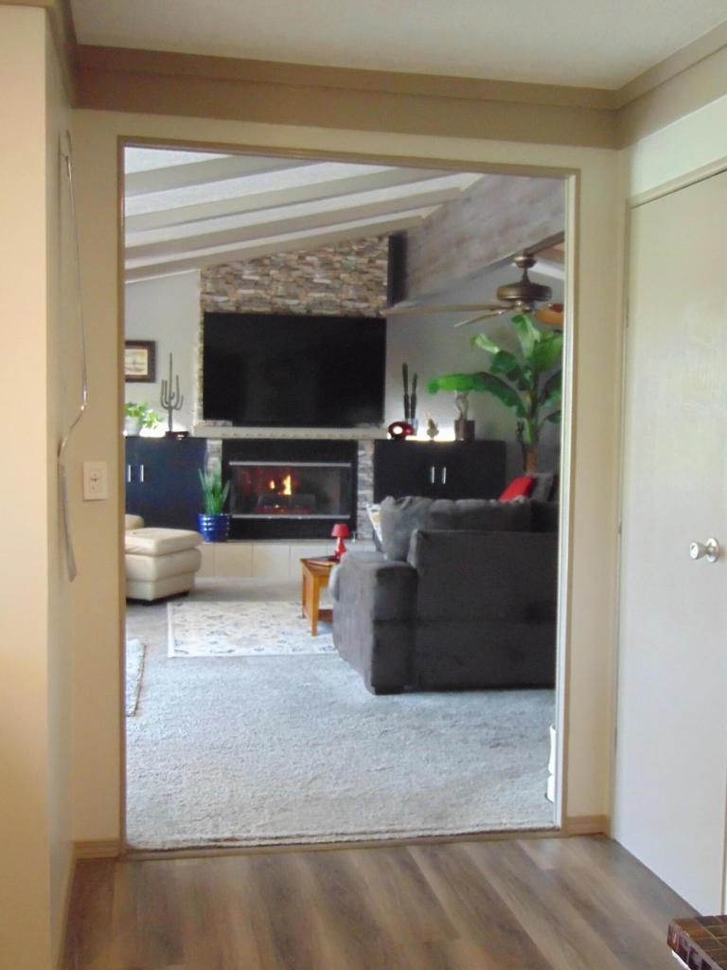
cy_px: 485
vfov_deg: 44.8
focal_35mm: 42
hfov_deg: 34.3
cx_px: 364
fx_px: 1176
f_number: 3.3
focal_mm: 7.6
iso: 640
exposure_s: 1/40
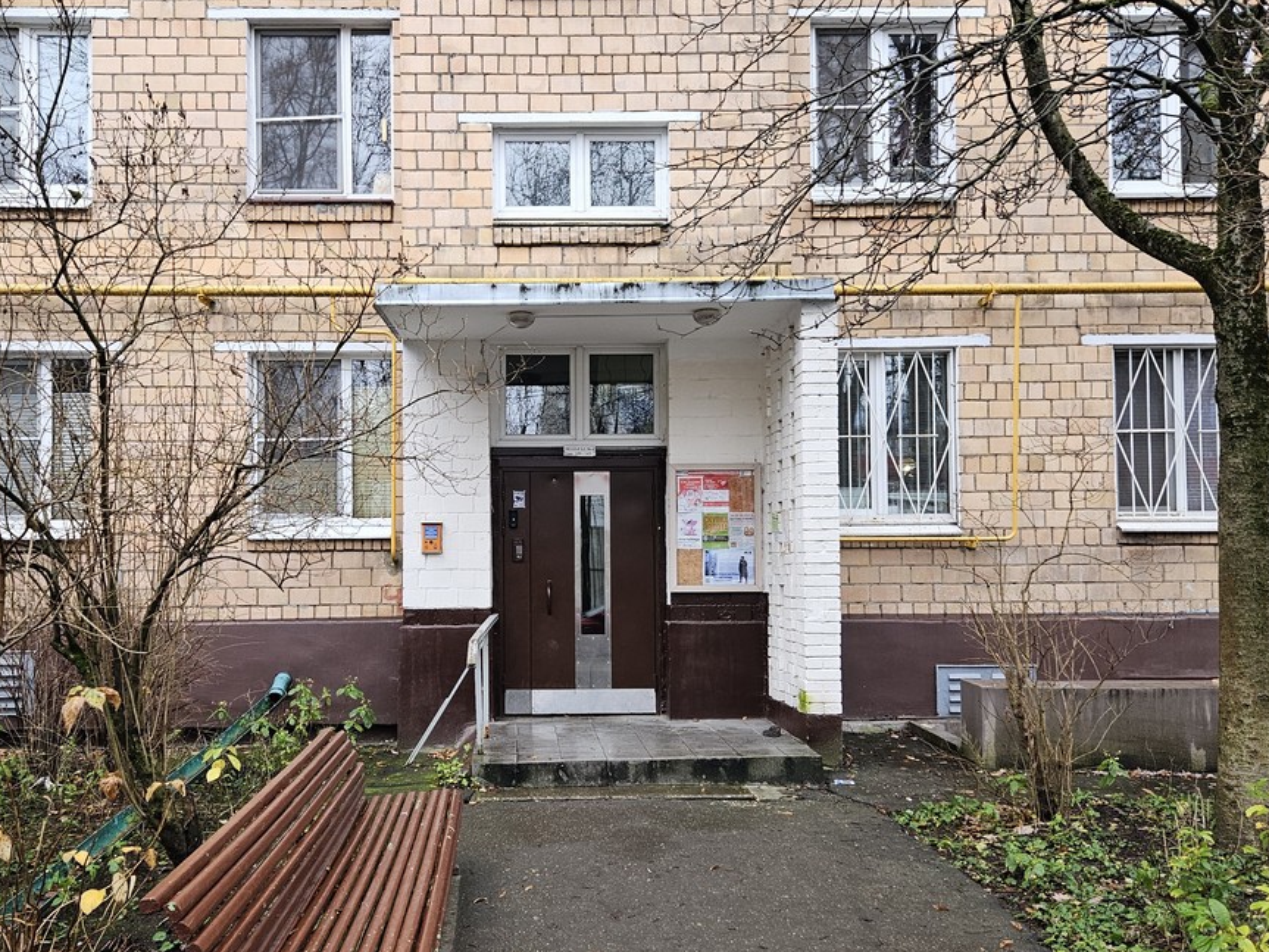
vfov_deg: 44.1
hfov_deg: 56.8
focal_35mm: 32
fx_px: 1173
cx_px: 587
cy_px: 539
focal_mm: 5.4
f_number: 1.8
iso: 125
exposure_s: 1/190
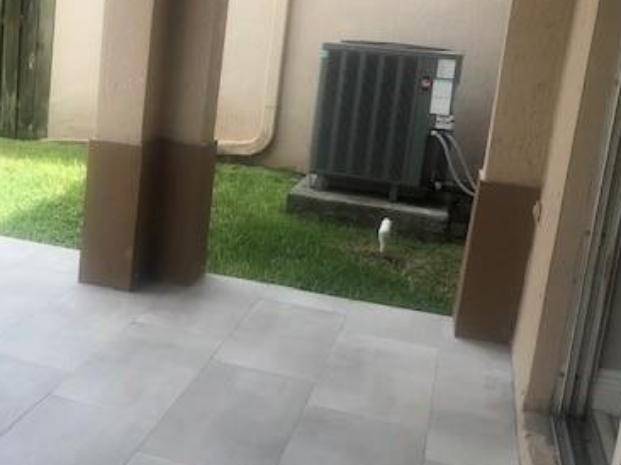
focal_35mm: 49
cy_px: 151
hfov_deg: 37.0
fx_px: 878
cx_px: 88
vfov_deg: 29.4
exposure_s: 1/899
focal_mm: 4
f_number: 1.8
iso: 25
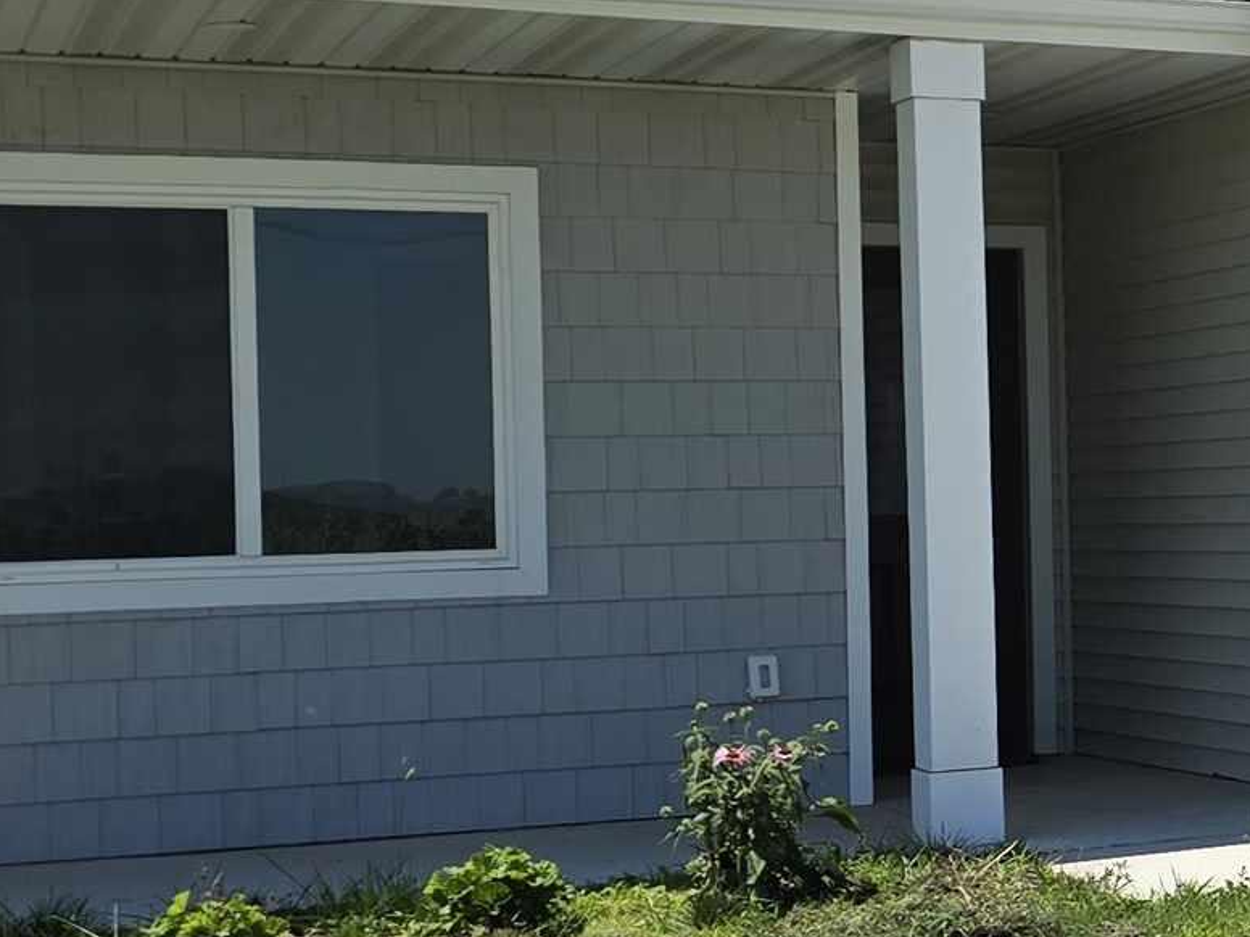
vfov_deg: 16.2
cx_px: 1902
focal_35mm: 91
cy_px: 435
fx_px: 3286
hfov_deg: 18.8
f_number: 1.7
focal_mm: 6.3
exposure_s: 1/1453
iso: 12
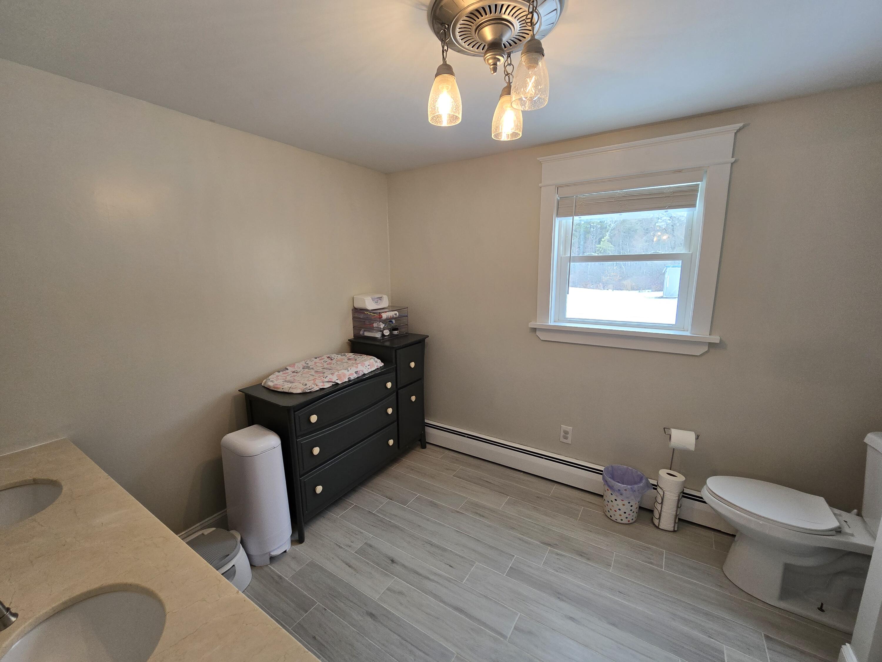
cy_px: 331
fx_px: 331
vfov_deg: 89.9
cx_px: 441
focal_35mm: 13
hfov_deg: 106.2
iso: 100
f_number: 2.2
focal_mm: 2.2
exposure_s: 1/60
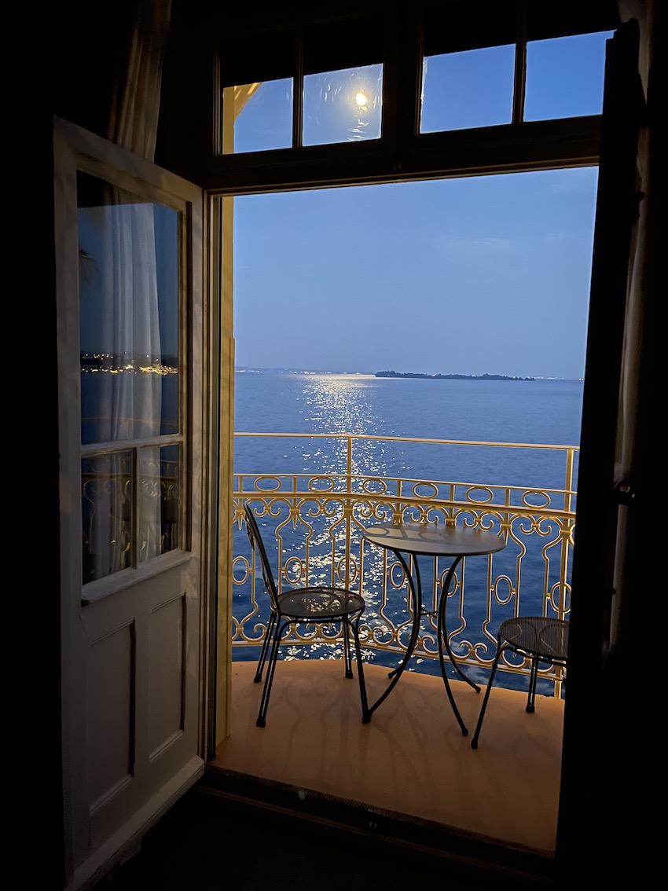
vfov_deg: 67.3
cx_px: 334
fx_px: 669
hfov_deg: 53.0
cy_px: 446
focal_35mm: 26
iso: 800
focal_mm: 5.1
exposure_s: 1/5
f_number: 1.6
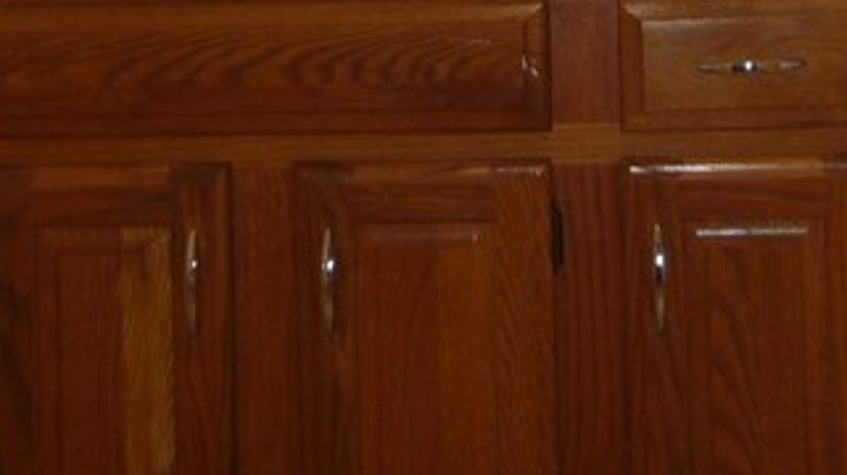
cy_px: -251
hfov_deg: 24.4
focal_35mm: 87
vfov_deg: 13.1
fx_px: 1952
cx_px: 515
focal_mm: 4.4
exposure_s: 1/30
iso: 100
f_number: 2.8
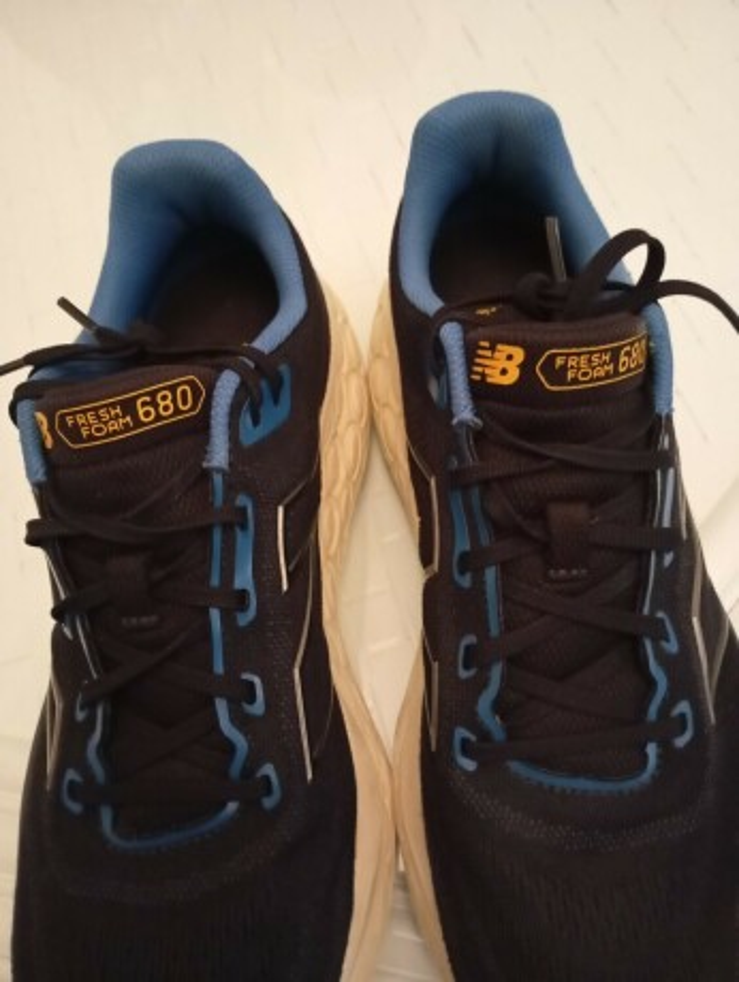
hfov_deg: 49.8
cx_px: 370
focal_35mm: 28
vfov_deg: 63.4
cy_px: 491
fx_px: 796
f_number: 1.8
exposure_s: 1/16.7
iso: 4032
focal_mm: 4.27
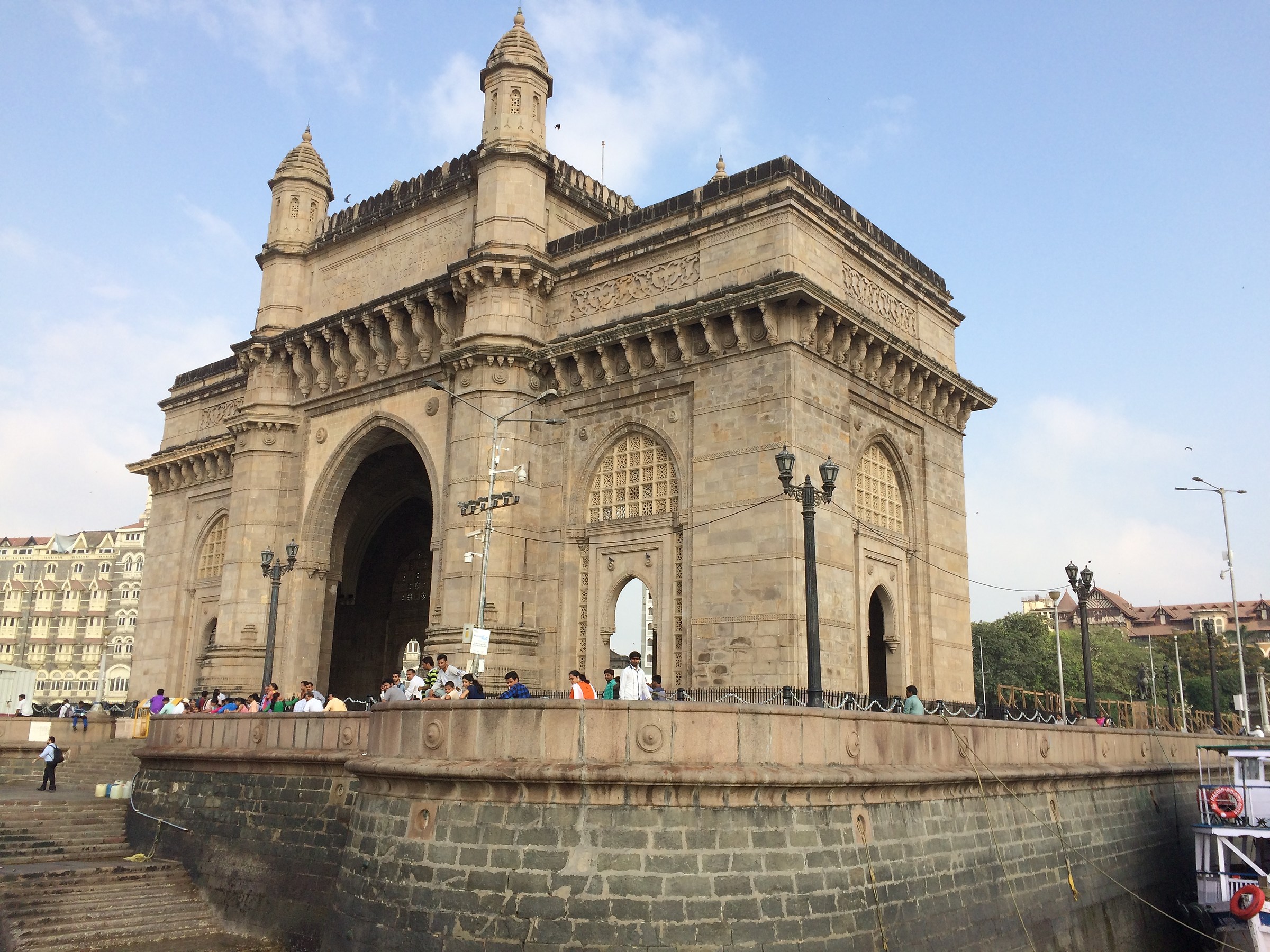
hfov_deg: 61.7
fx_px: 1064
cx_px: 635
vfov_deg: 48.2
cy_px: 476
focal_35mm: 29
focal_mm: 4.15
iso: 32
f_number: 2.2
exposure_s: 1/1325
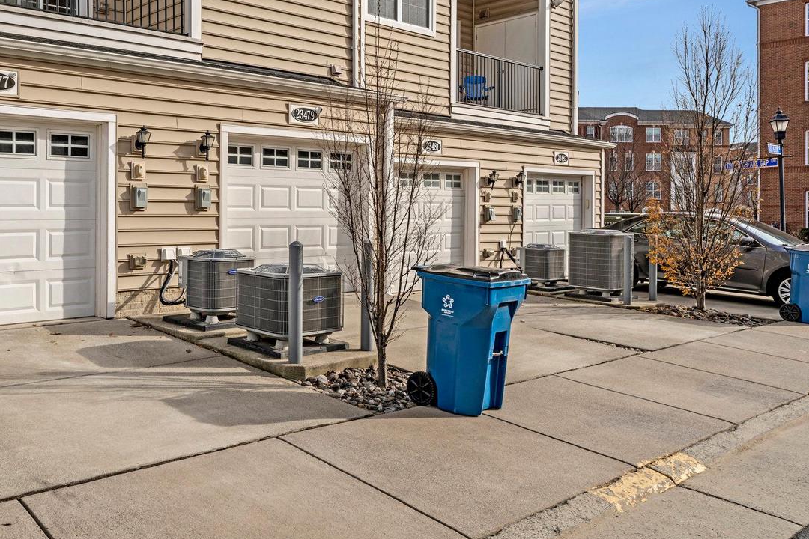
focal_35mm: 32
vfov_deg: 40.9
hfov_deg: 57.7
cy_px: 212
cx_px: 286
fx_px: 719
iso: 100
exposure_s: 1/200
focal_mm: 24
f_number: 8
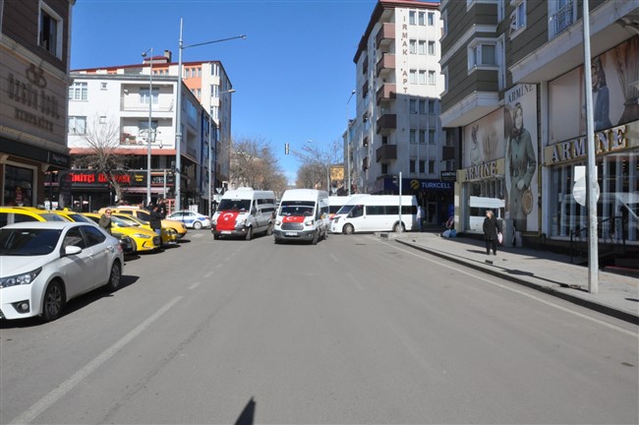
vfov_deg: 47.8
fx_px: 479
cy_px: 212
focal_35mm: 27
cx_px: 320
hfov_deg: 67.4
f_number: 22
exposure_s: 1/500
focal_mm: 18
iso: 1250
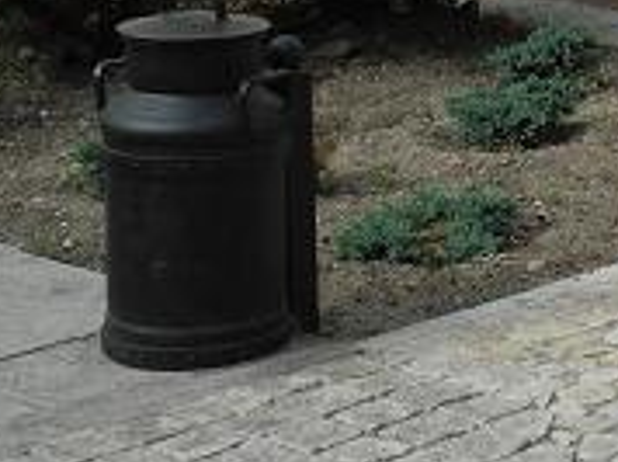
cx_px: 833
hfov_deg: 13.2
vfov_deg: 10.1
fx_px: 2567
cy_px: -80
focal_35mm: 144
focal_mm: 10.7
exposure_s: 1/640
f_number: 3.5
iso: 100
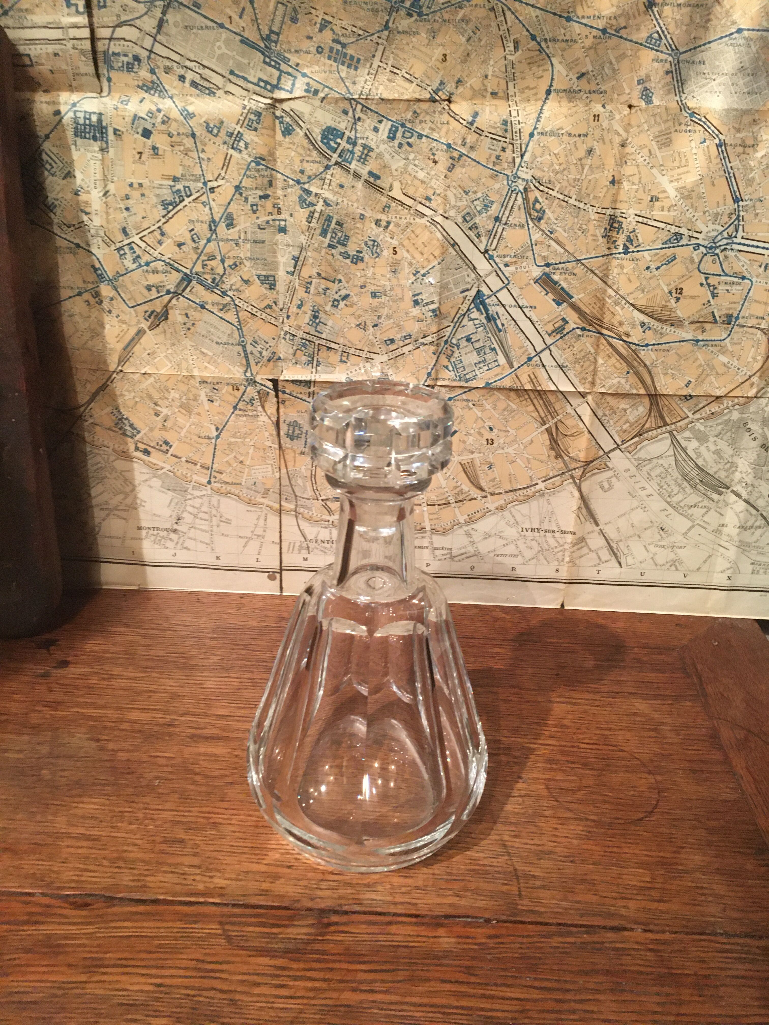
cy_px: 512
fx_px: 859
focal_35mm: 29
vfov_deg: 61.7
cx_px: 384
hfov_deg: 48.2
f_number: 2.2
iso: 200
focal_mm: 4.15
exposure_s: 1/17
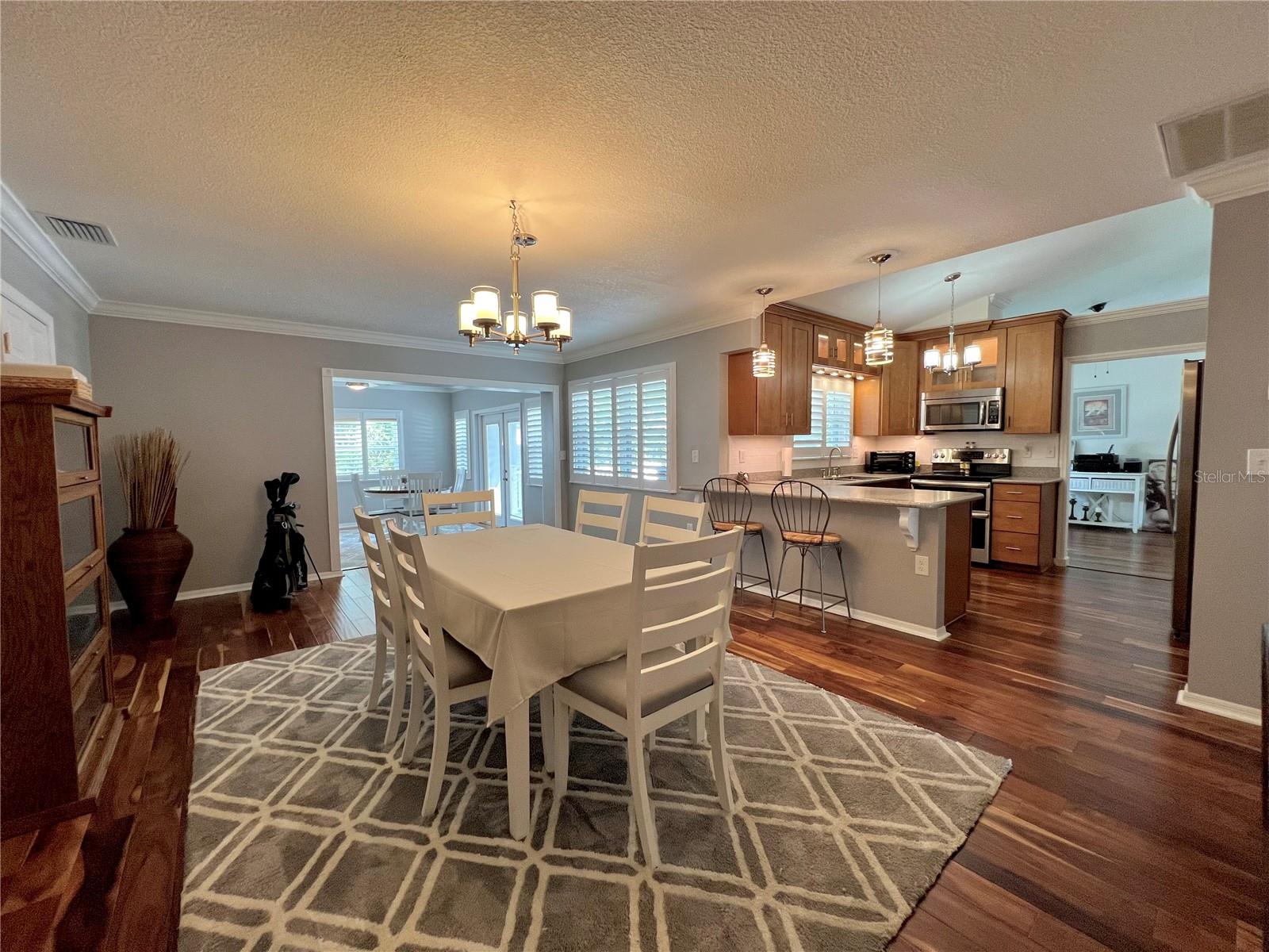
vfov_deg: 89.9
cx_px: 634
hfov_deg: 106.2
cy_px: 476
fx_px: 477
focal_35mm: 13
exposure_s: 1/120
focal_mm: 1.57
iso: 125
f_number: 1.8
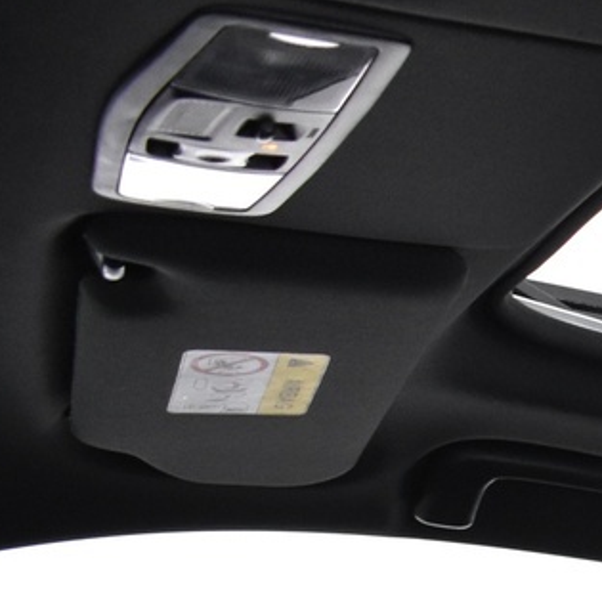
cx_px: 1336
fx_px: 2322
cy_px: 826
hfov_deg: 12.4
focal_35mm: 118
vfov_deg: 14.1
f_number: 3.5
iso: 1800
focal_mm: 18
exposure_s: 1/30
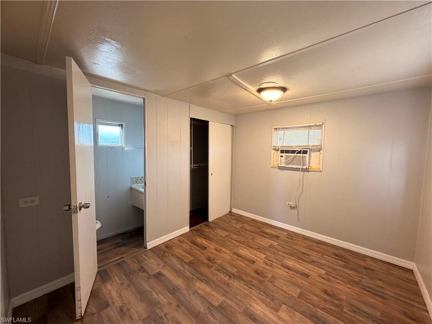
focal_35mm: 14
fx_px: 175
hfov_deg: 102.1
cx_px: 216
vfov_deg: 85.7
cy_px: 162
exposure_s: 1/60
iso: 200
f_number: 2.2
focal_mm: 2.22
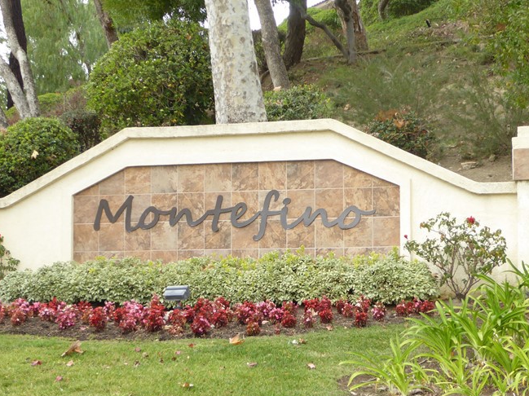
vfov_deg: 16.4
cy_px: 235
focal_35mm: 90
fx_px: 1375
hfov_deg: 21.8
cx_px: 271
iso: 100
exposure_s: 1/100
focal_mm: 9.6
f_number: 4.1
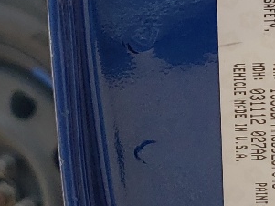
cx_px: 215
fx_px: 1097
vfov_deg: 10.7
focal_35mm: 138
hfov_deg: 14.2
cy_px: 37
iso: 50
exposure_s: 1/1667
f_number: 1.5
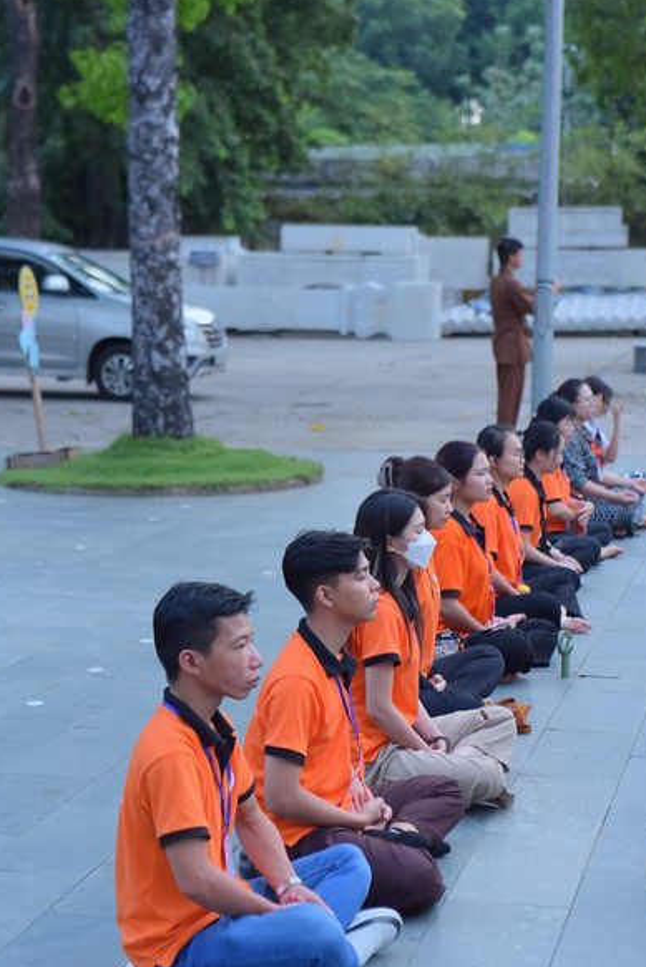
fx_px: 2098
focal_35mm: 78
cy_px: 529
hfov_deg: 17.5
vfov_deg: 26.0
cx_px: 340
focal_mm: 70
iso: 640
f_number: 4
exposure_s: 1/125
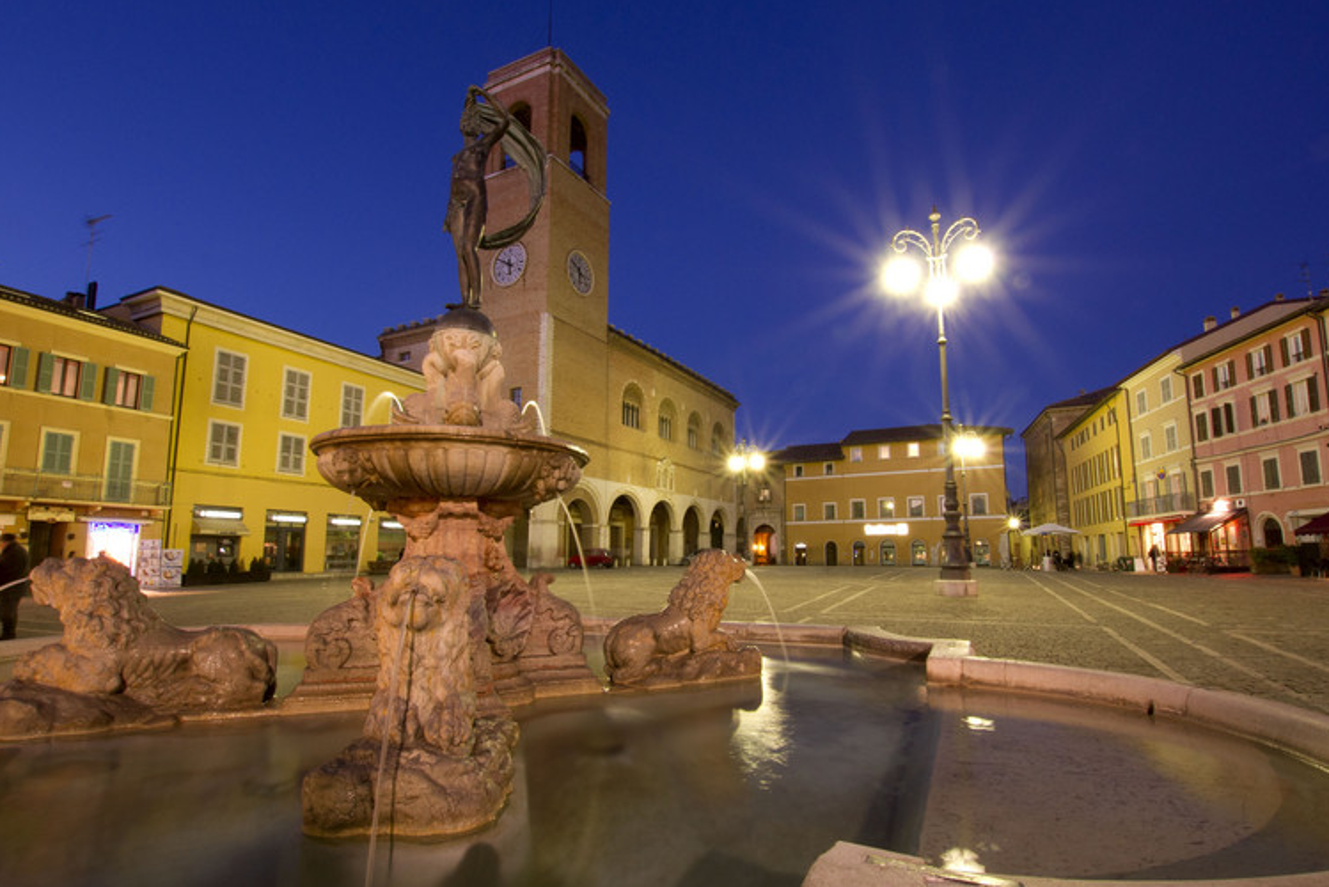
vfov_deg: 73.8
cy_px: 456
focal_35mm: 16
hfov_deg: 96.7
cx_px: 687
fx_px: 591
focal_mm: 10
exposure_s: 10
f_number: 18
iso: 200
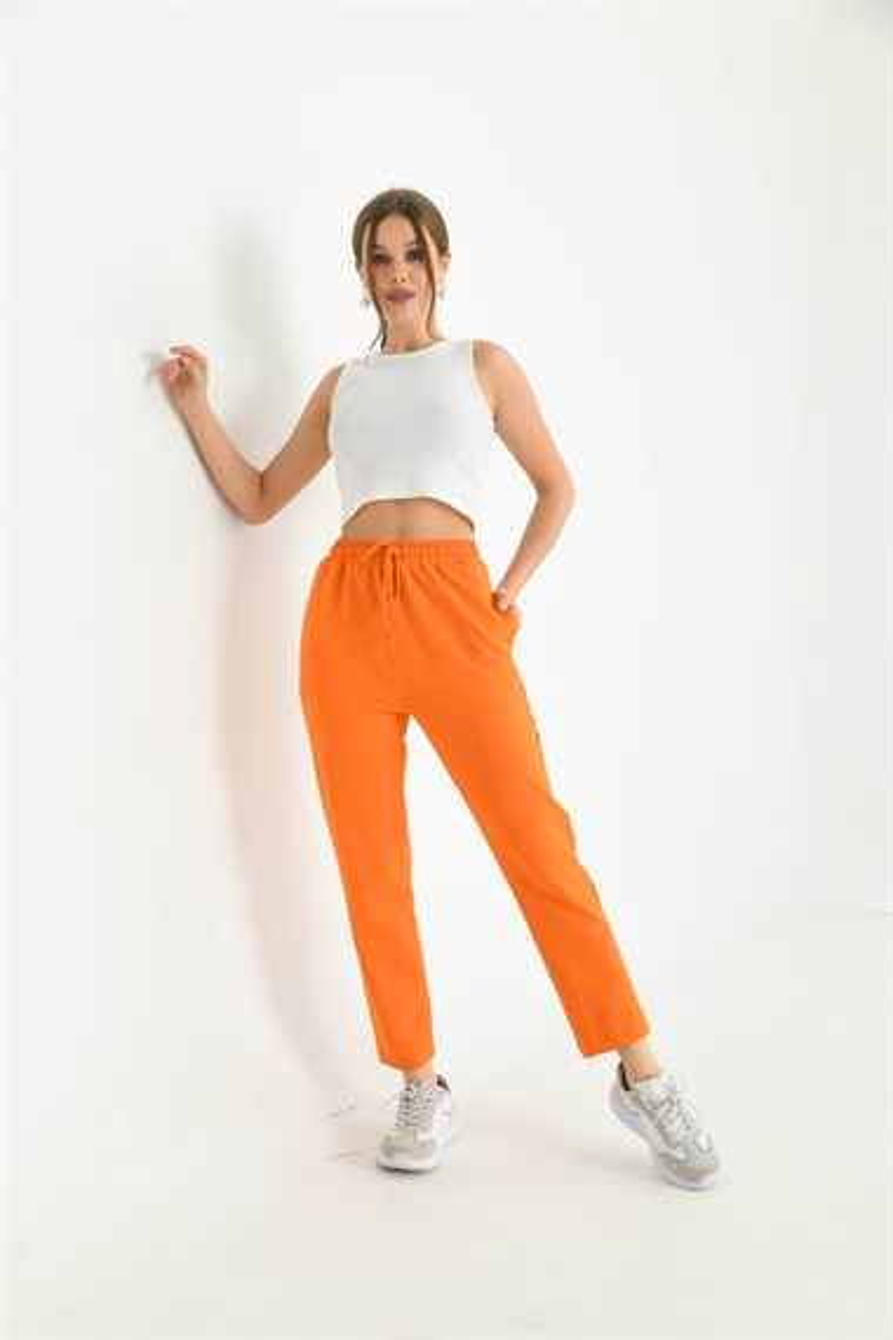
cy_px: 670
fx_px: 1563
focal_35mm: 42
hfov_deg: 31.9
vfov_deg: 46.4
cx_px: 446
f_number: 5.6
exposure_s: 1/125
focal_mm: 42
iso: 160
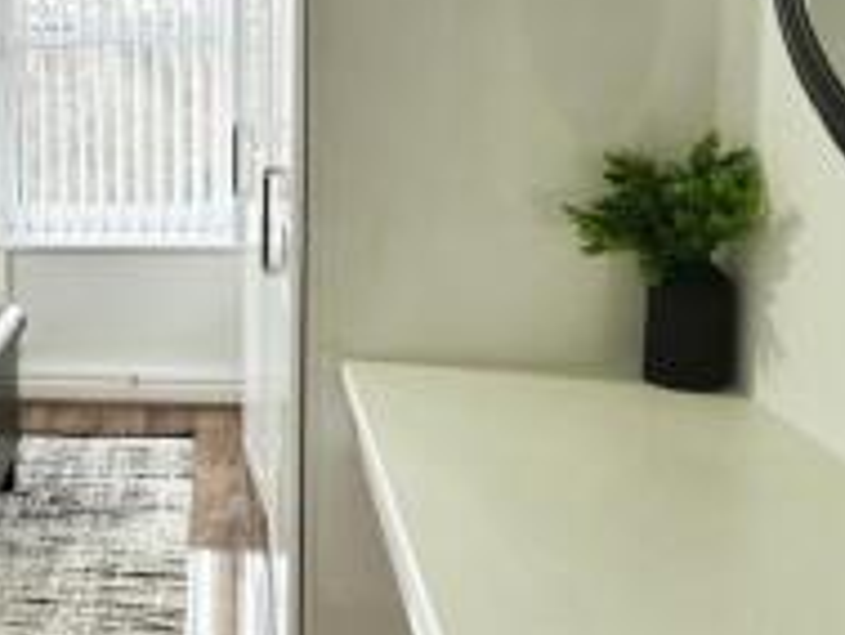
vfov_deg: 33.6
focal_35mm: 43
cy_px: 262
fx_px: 1050
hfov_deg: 39.7
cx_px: 45
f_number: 2.2
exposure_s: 1/100
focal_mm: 2.22
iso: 64
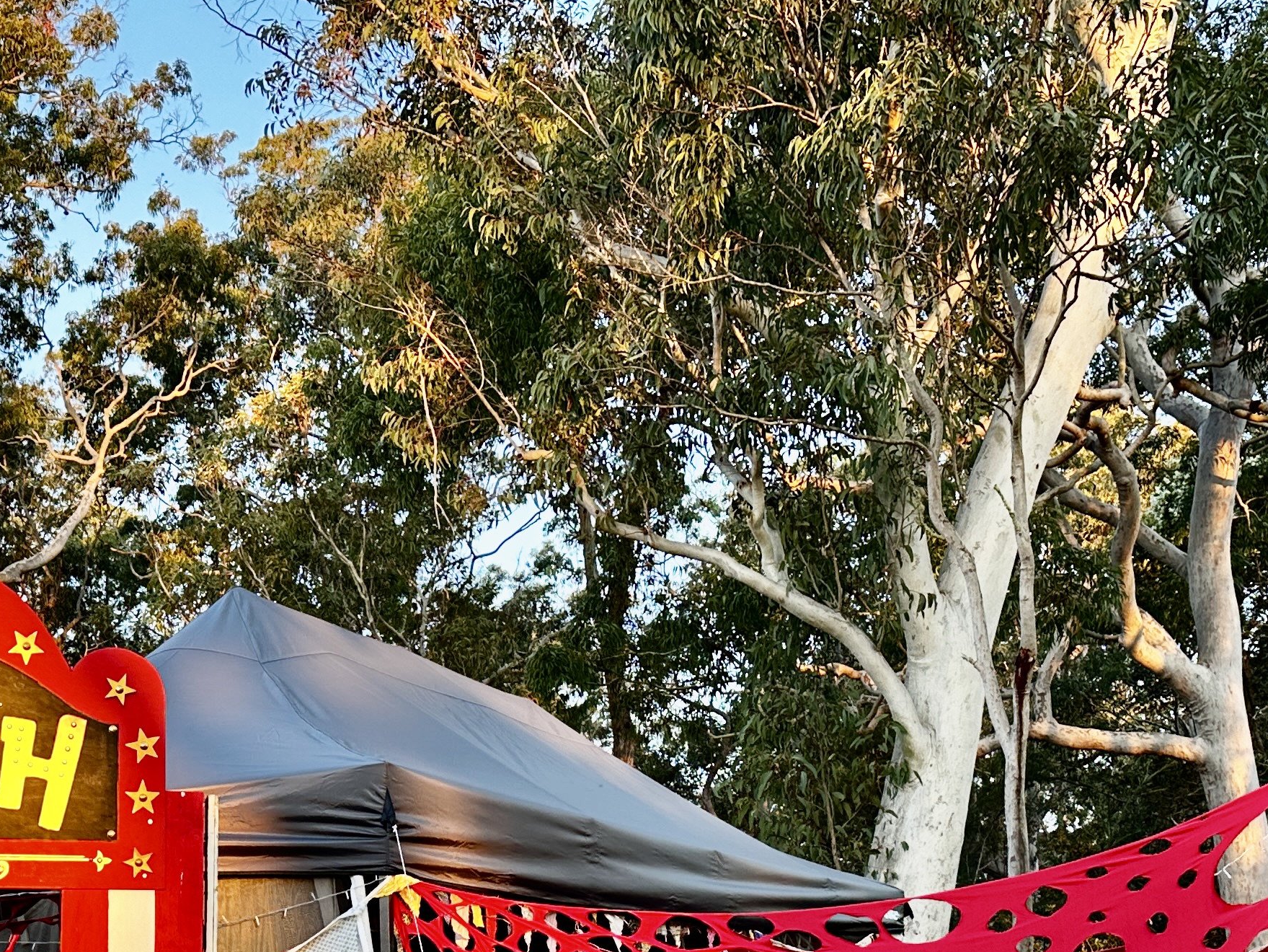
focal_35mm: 55
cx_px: 251
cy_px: 1077
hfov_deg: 33.9
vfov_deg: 24.6
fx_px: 2015
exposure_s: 1/121
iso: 64
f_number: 1.78
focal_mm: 6.86
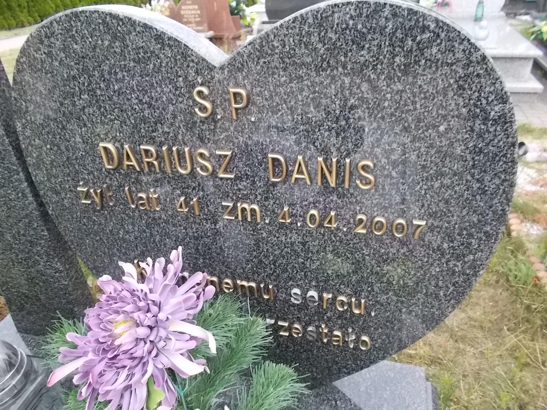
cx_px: 274
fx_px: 411
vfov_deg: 53.1
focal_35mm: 26
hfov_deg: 67.3
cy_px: 205
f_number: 8
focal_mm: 4.6
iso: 400
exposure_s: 1/160
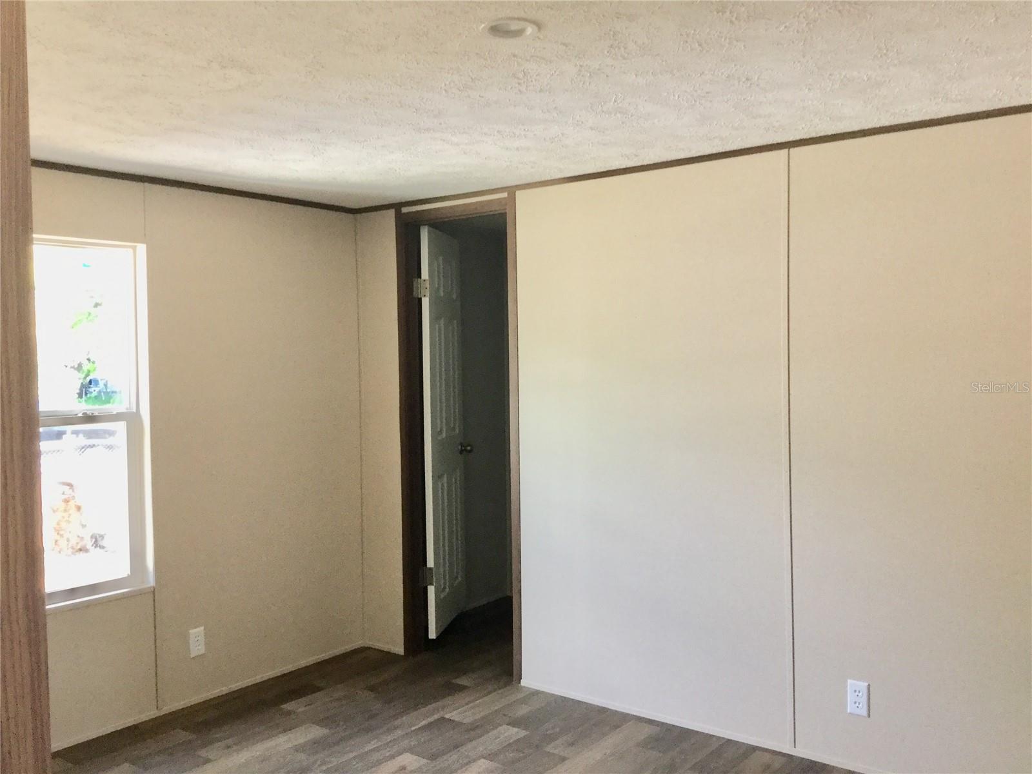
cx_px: 516
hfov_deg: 58.4
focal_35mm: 31
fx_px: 924
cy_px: 387
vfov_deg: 45.4
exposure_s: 1/30
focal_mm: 3.3
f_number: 2.4
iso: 64
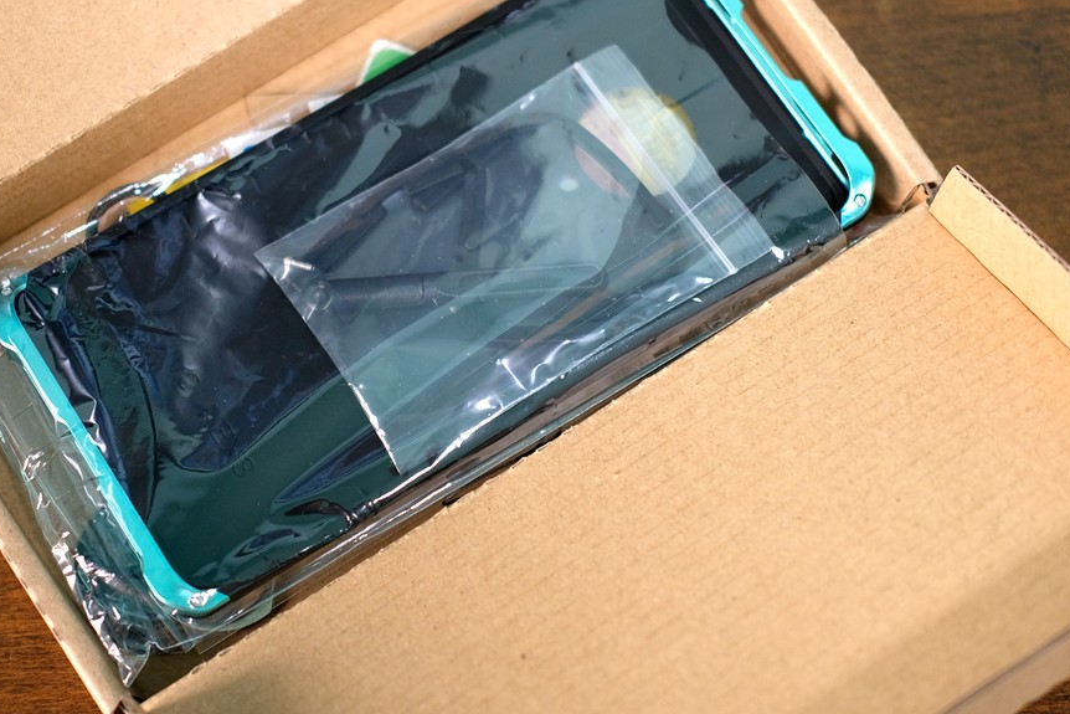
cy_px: 279
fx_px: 2467
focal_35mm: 83
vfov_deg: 16.4
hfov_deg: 24.4
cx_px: 423
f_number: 2
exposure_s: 1/70
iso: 800
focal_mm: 35
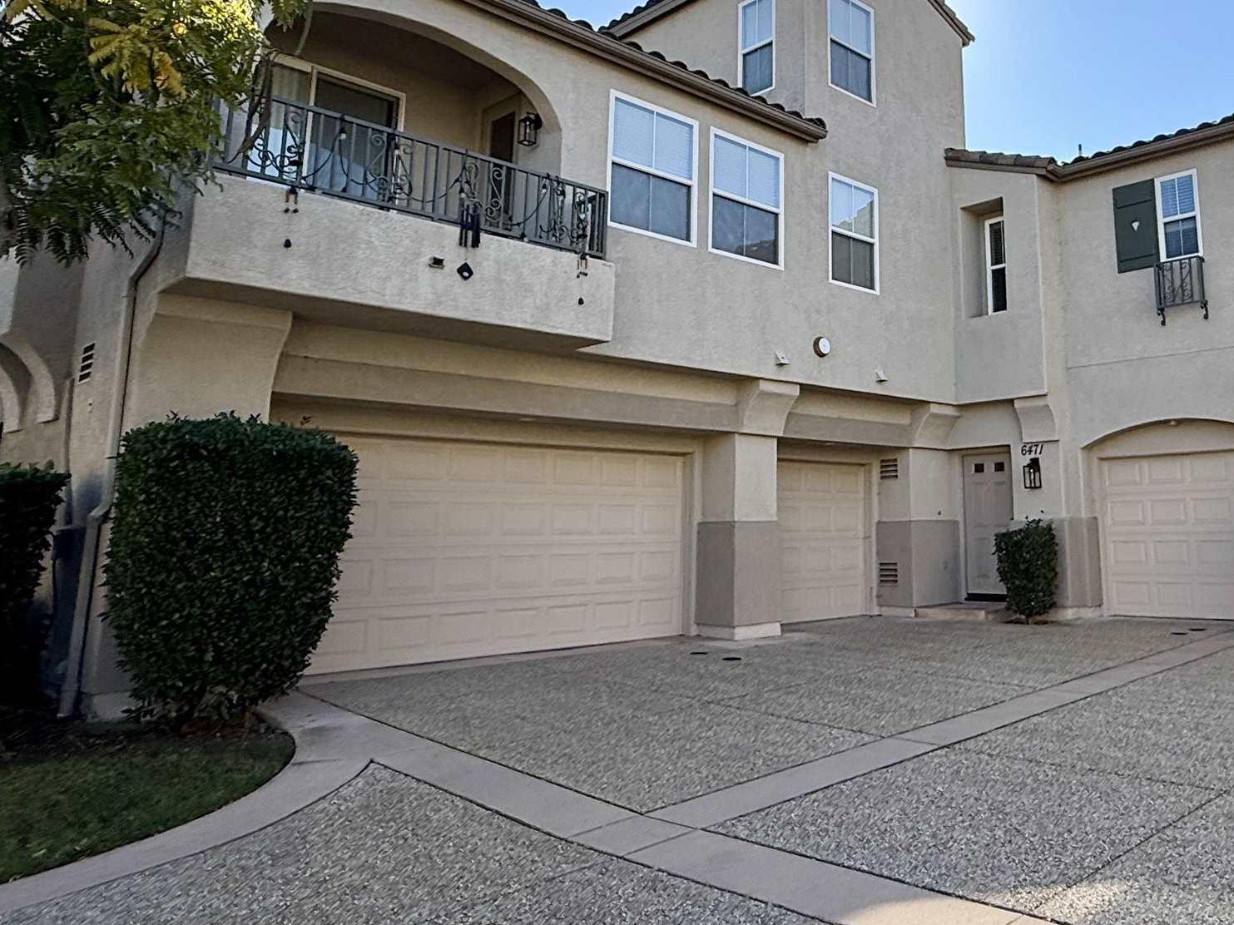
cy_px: 333
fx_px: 1034
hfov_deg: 59.2
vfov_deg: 47.7
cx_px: 885
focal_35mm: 29
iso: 64
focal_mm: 2.22
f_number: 2.2
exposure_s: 1/1211
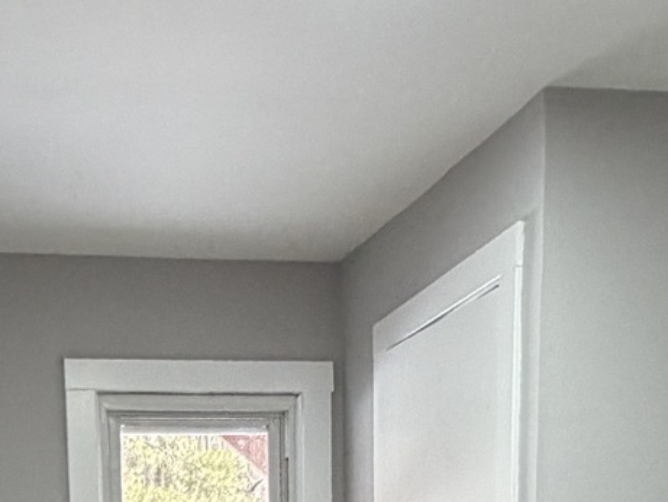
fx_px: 1351
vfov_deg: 17.7
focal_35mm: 70
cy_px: 849
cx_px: 172
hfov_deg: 27.4
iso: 250
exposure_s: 1/120
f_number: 2.2
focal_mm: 2.22
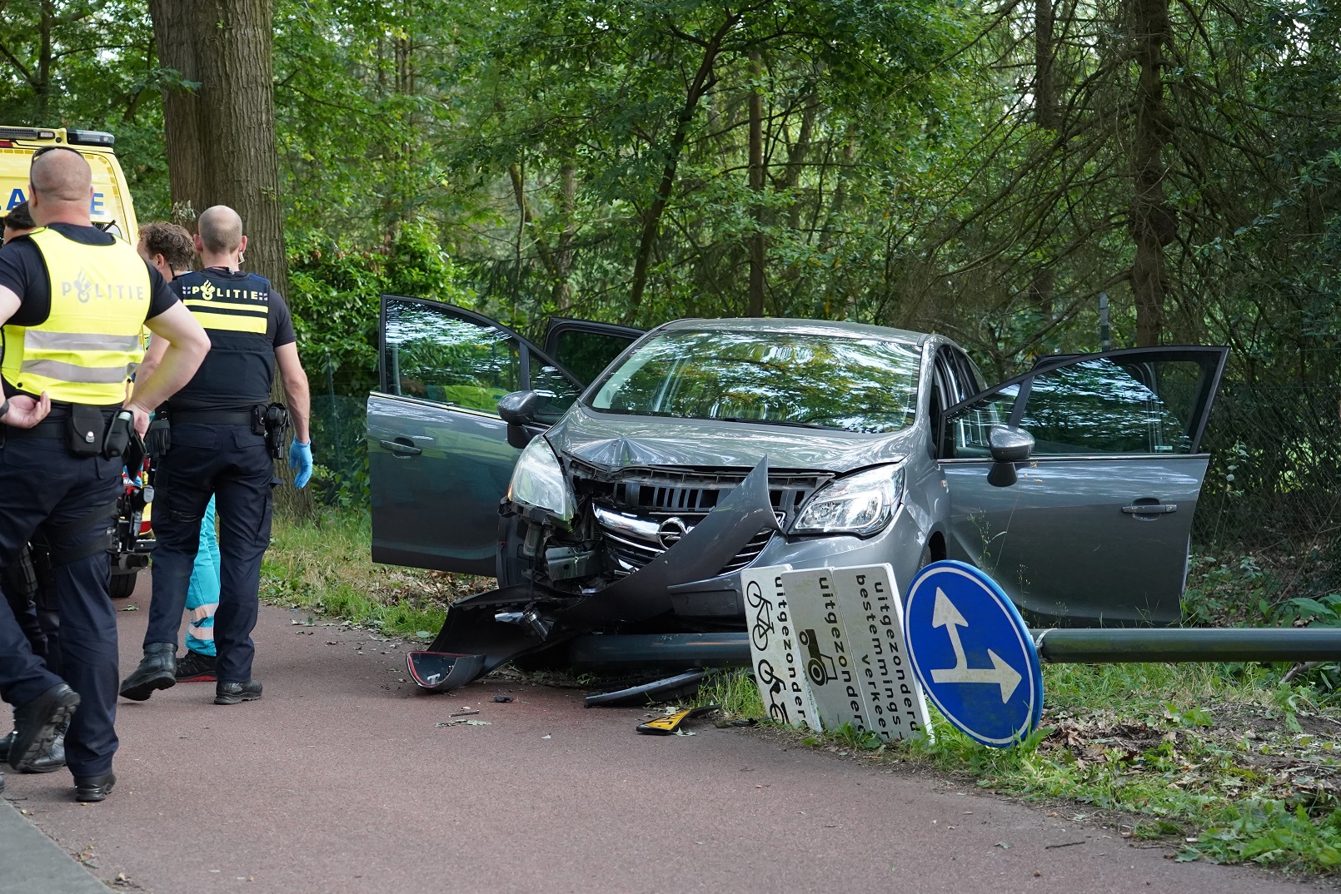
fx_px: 2310
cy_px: 511
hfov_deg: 32.3
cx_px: 580
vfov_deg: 21.9
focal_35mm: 62
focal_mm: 52
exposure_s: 1/160
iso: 3200
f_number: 4
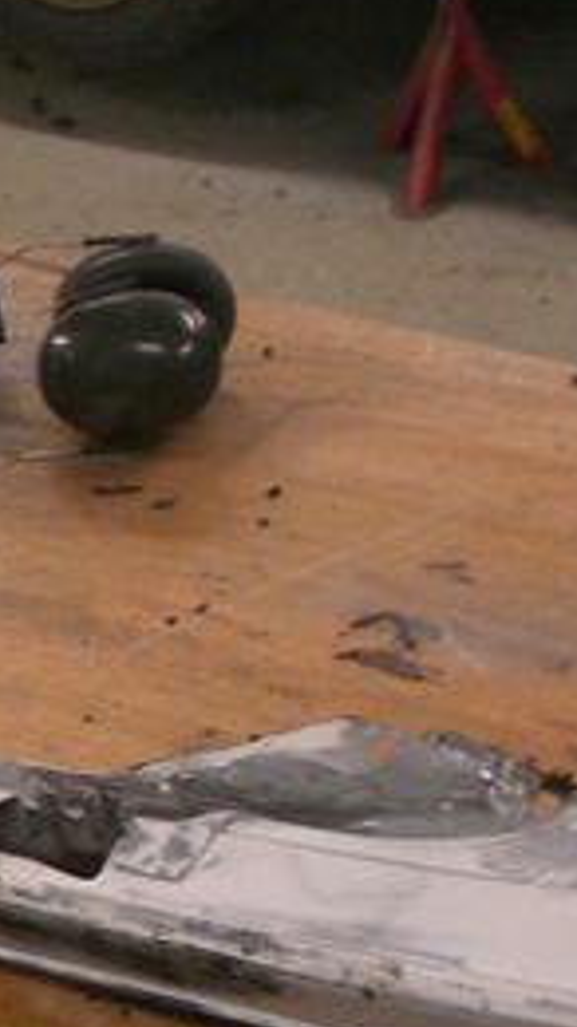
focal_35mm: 102
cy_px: 794
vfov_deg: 20.8
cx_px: -142
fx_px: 2778
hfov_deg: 11.6
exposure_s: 1/50
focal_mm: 6.3
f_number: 3.1
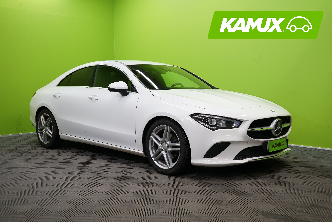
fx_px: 369
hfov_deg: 48.5
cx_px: 166
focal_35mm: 40
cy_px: 111
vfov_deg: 33.4
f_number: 6.3
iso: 500
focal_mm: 40
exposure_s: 1/30
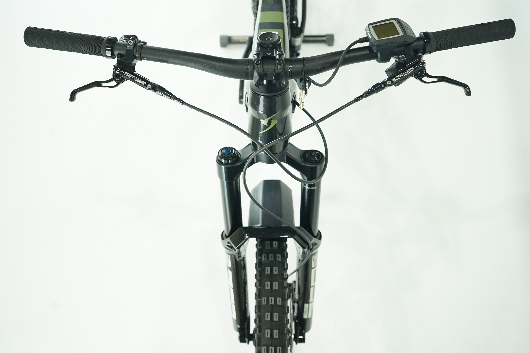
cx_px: 265
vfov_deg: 35.9
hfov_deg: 51.9
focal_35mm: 37
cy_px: 176
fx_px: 545
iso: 3200
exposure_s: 1/200
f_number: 6.3
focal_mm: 37
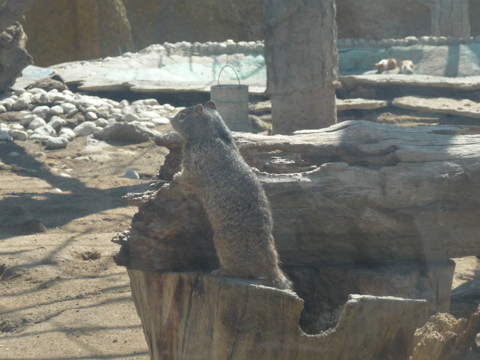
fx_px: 1775
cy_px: 180
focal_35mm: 128
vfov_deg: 11.6
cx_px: 240
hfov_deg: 15.4
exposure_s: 1/250
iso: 100
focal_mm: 21.8
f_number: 4.7
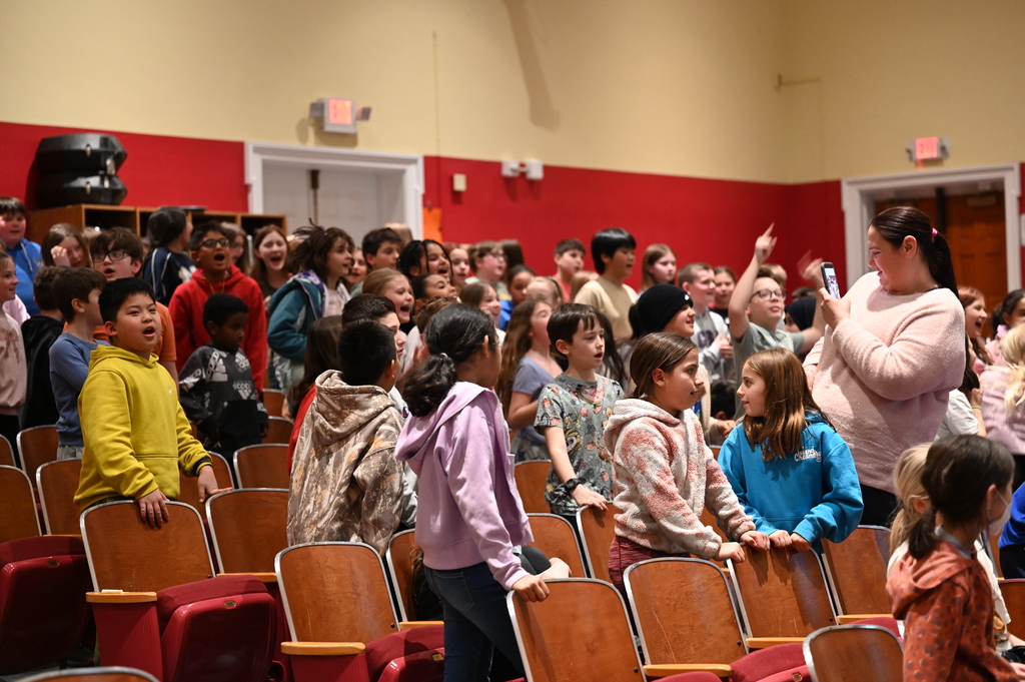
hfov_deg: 28.5
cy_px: 341
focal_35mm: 71
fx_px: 2020
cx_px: 512
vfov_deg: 19.2
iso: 3200
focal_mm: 71
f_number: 2.8
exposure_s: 1/60
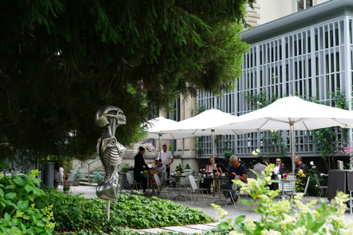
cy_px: 118
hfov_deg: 39.6
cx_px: 176
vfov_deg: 27.0
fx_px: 490
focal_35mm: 50
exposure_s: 1/80
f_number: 4.5
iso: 100
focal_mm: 50
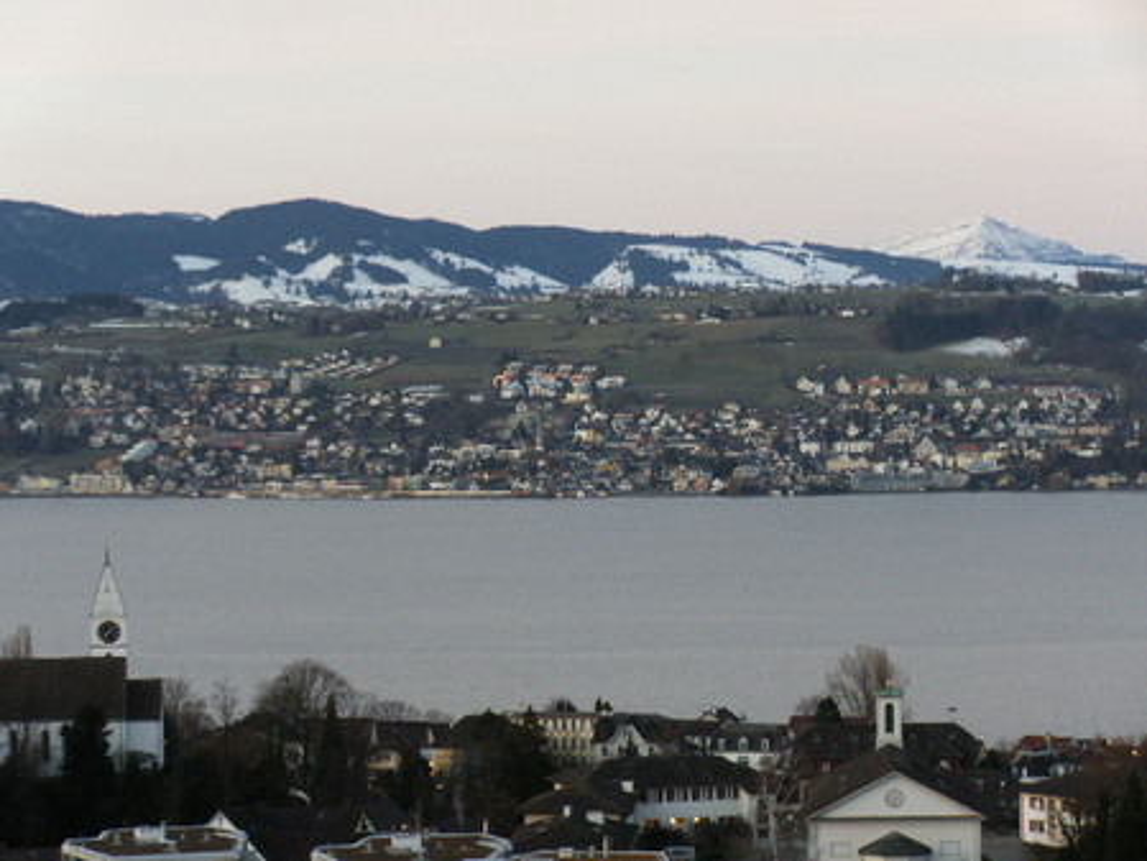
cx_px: 574
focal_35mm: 119
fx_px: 3944
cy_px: 430
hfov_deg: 16.5
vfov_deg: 12.5
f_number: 5.1
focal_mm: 21
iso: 100
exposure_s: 1/15
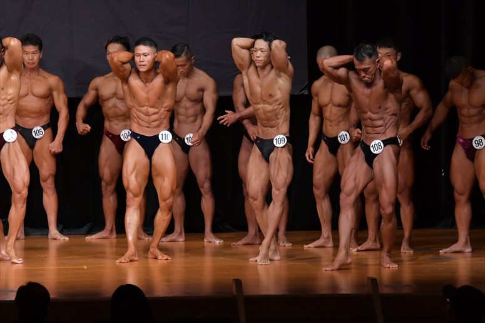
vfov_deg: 5.7
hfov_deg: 8.6
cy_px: 162
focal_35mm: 240
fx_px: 3232
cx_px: 242
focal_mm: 160
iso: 5000
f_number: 5.6
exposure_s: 1/400
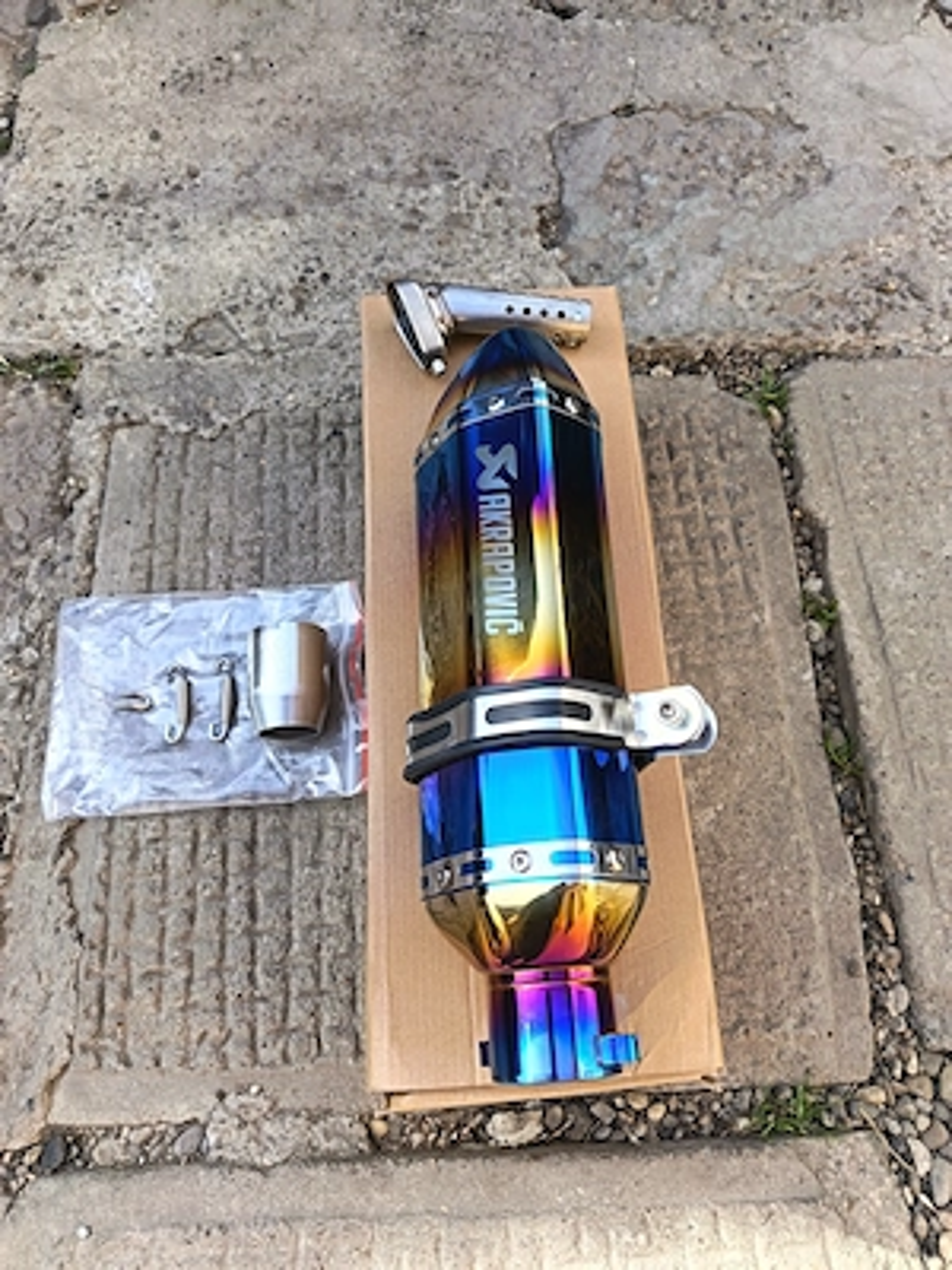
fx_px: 880
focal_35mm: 24
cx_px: 476
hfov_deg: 56.8
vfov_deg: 71.6
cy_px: 635
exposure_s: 1/195
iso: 100
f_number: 1.75
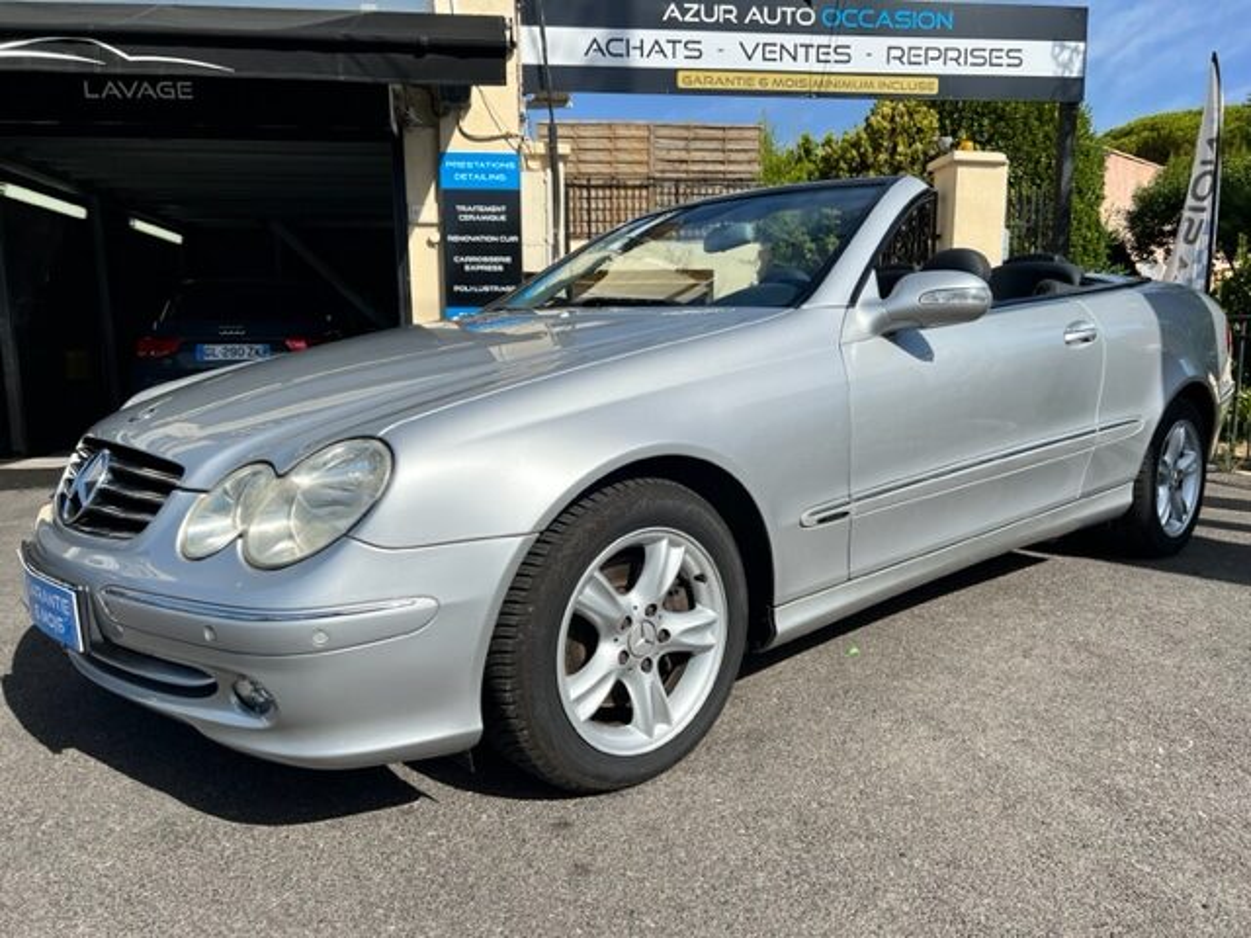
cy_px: 469
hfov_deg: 67.3
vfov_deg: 53.1
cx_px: 626
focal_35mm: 26
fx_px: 940
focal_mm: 5.7
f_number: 1.5
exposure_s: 1/5587
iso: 50
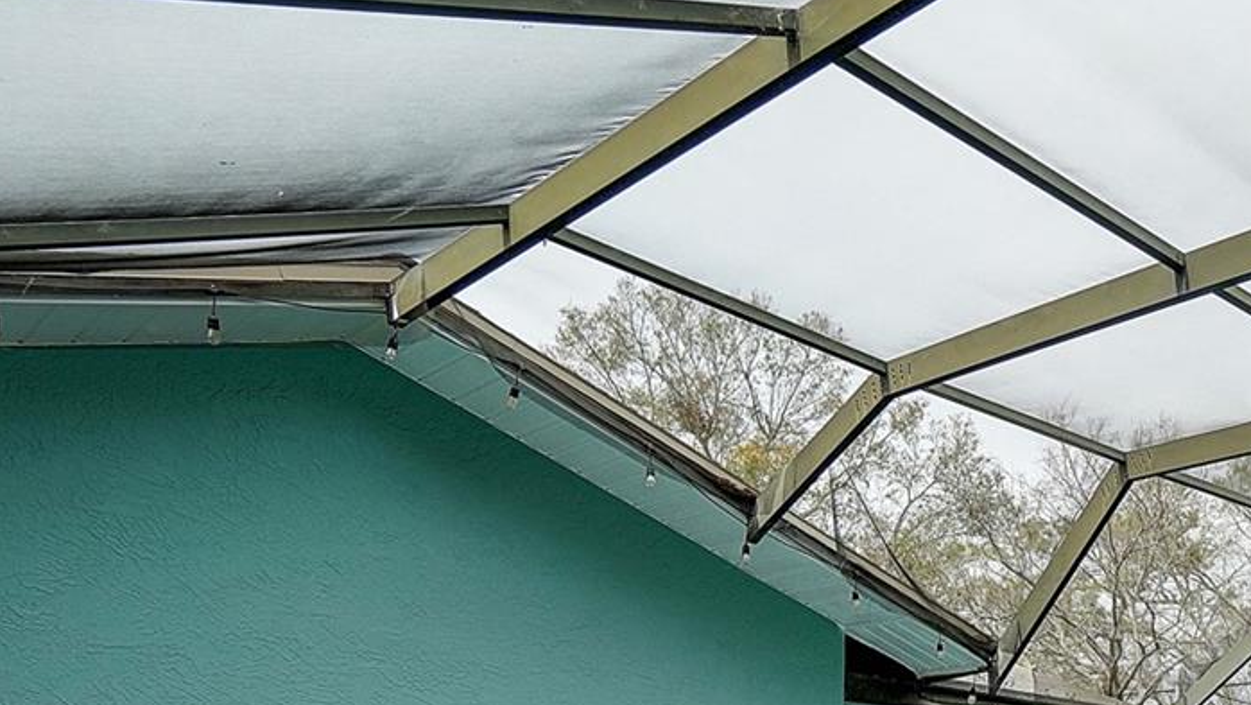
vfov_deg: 28.0
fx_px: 1194
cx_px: 1215
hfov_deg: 47.2
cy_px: 883
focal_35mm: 36
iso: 400
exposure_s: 1/2000
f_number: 8
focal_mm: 10
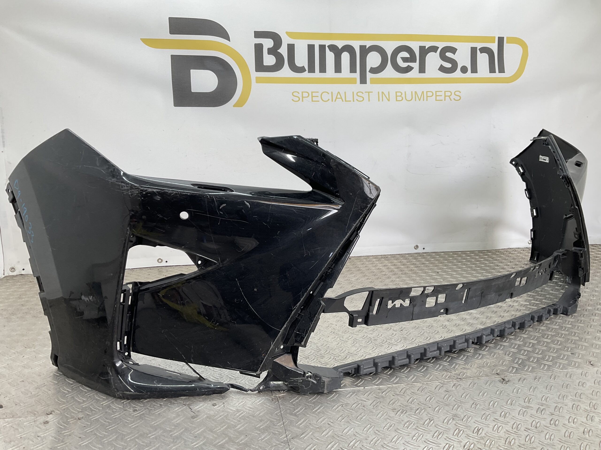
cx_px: 300
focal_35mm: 29
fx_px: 503
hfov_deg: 61.7
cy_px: 225
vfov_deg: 48.2
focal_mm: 3
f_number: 1.8
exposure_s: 1/110
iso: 16
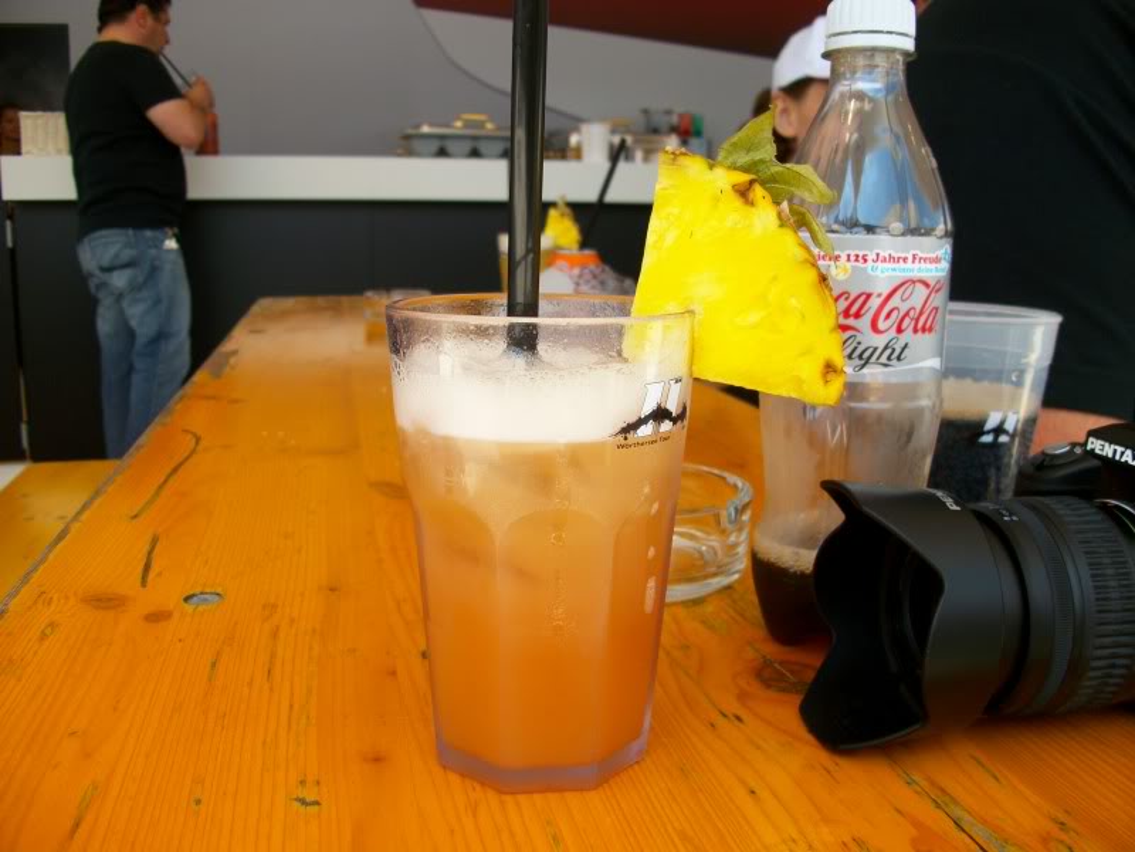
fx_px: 1115
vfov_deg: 41.8
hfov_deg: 54.0
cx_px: 568
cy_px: 426
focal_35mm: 34
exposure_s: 1/315
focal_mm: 5.7
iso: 80
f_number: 2.9
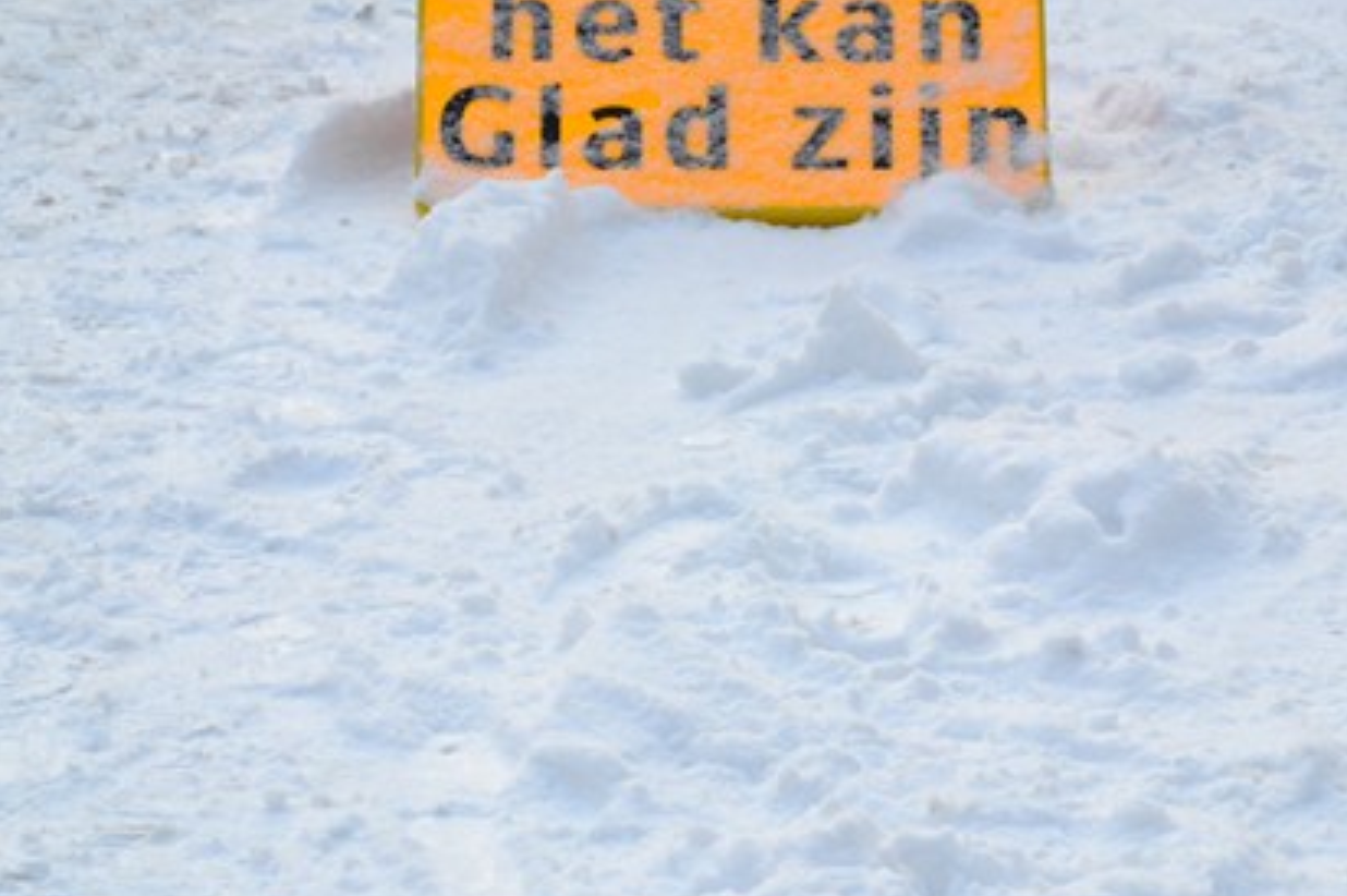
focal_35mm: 188
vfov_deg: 7.3
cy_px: 389
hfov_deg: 10.9
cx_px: 713
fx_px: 7029
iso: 400
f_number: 5.6
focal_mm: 86
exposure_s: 1/400
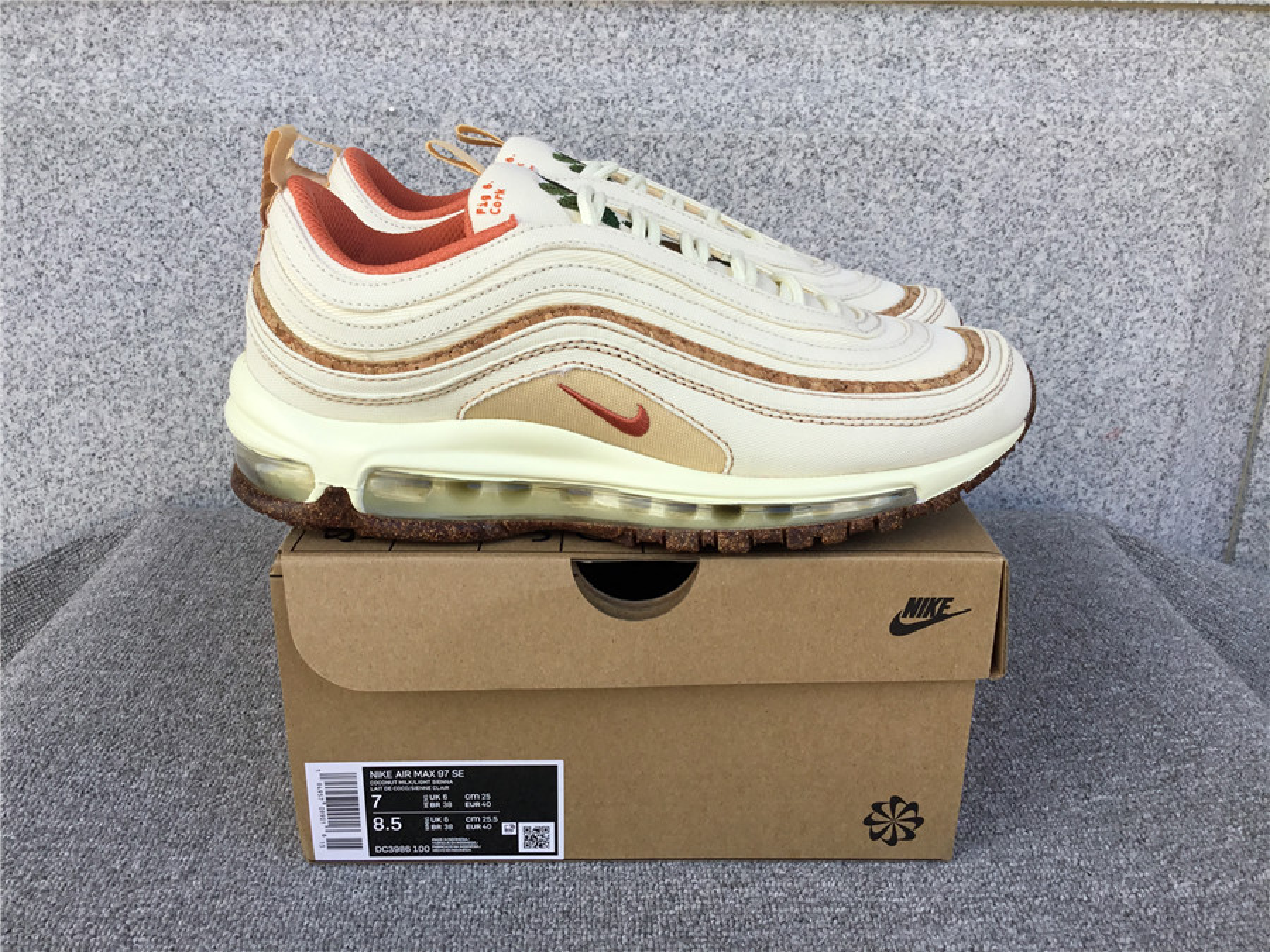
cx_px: 635
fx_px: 1137
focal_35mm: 31
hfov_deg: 58.4
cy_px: 476
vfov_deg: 45.4
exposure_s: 1/272
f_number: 2.4
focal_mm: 3.3
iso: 25
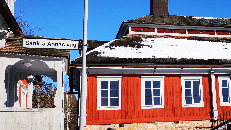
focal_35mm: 58
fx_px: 355
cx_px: 169
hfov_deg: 35.3
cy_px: 69
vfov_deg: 20.7
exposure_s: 1/3030
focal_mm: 3.95
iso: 50
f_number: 1.8
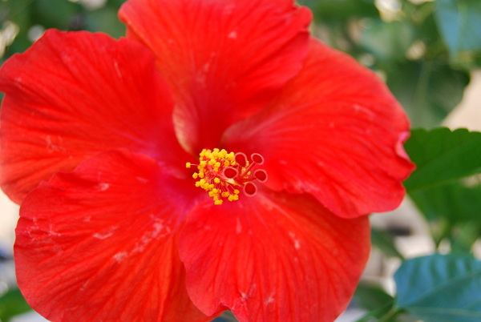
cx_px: 240
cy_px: 161
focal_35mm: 60
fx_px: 803
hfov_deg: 33.4
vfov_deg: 22.7
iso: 400
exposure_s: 1/80
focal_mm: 40
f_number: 8
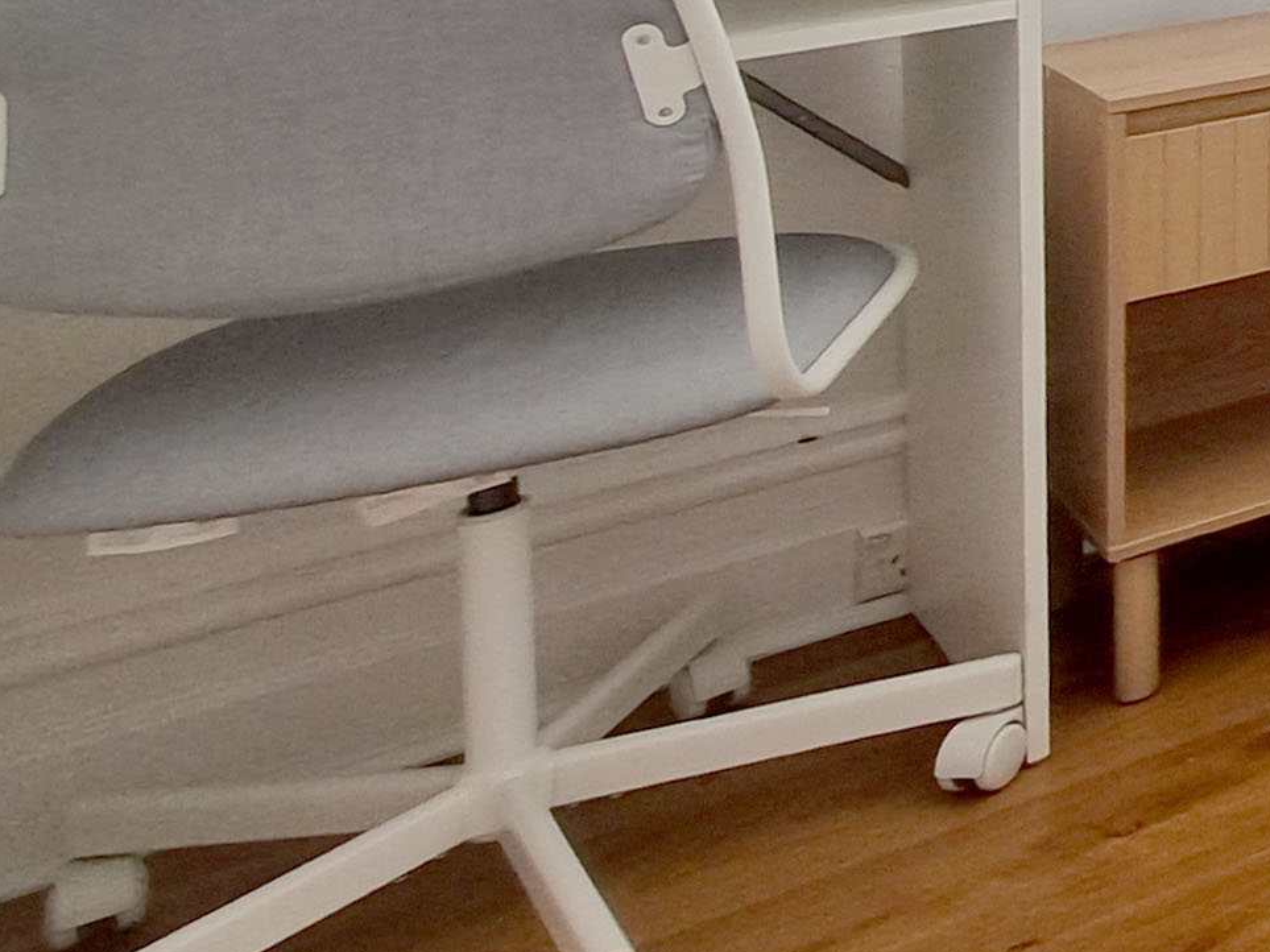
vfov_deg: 22.9
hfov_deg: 19.3
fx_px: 1981
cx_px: 2551
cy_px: -396
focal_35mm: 54
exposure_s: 1/60
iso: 200
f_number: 2.2
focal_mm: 1.74
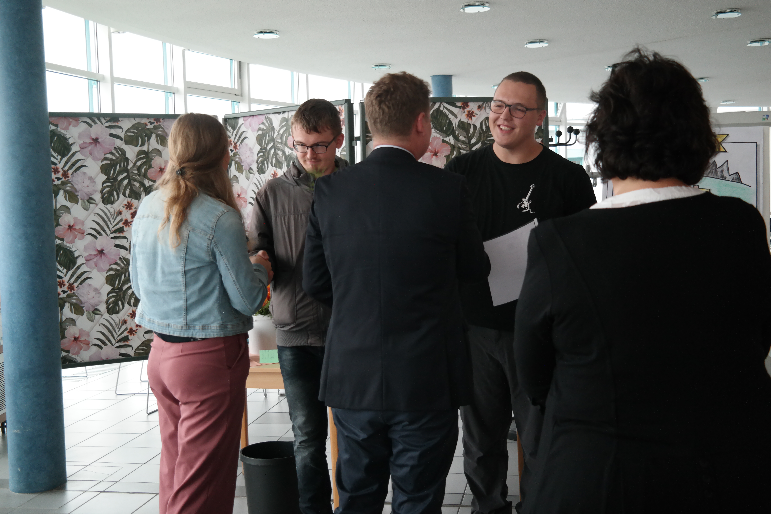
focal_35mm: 41
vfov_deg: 32.6
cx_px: 386
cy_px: 257
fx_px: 878
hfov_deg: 47.4
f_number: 4
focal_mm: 27
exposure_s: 1/50
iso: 1600
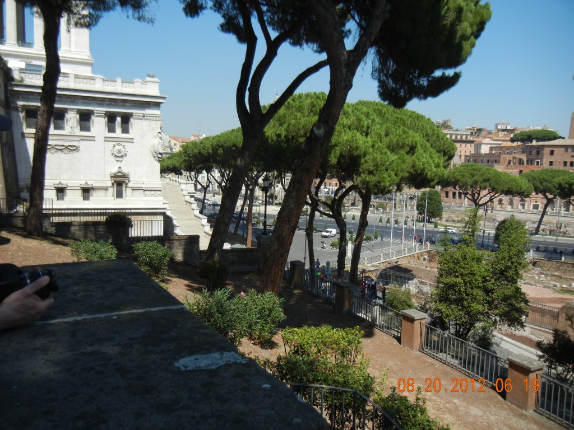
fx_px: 497
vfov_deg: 46.8
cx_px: 287
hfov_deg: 60.0
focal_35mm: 30
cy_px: 215
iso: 160
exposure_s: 1/364
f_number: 7
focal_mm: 5.4
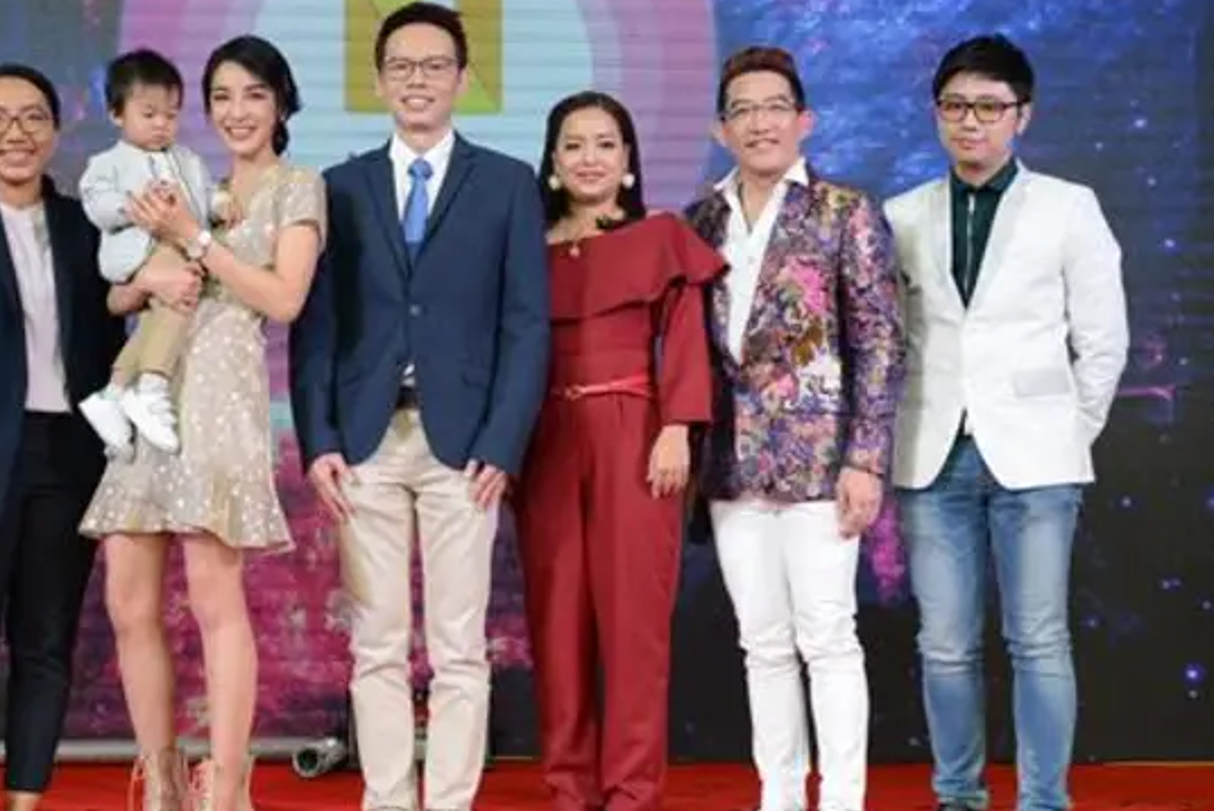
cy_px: 356
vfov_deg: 21.3
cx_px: 446
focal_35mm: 64
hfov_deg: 31.2
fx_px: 2159
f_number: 4.5
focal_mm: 44
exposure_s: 1/200
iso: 800
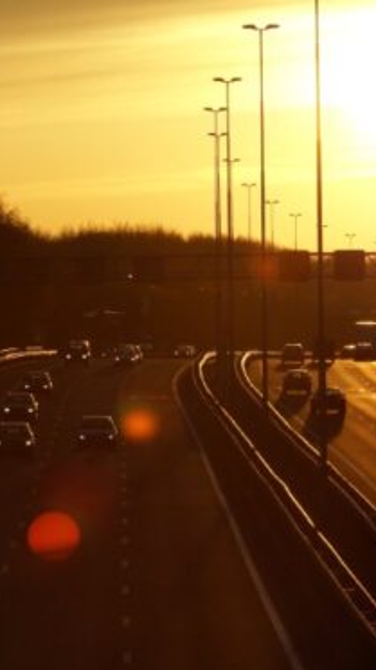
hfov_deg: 4.0
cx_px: 219
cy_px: 318
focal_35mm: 304
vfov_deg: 7.1
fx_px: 5393
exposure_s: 1/320
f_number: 9
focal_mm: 120
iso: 100
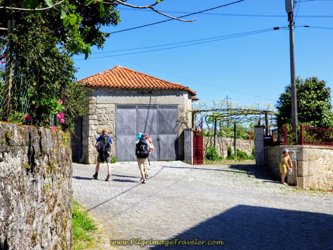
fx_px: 500
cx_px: 166
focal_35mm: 52
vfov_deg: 28.0
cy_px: 125
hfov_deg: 36.8
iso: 25
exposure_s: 1/690
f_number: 2.4
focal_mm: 6
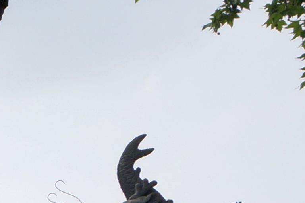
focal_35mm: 166
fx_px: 1405
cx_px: -521
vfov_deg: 7.9
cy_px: 399
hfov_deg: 10.1
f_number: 9
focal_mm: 18
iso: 100
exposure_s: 1/160
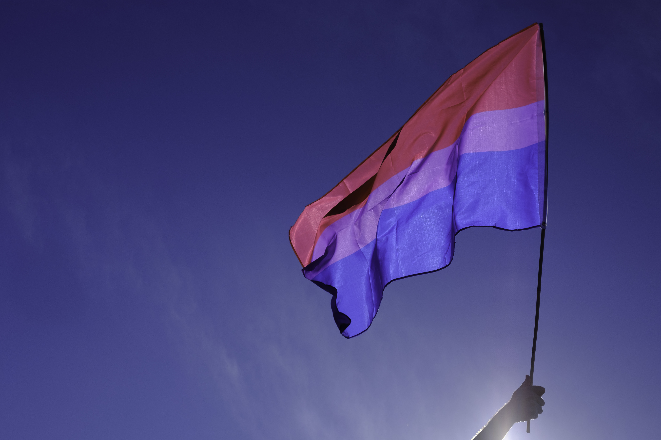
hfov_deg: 54.4
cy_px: 220
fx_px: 643
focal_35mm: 35
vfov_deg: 37.9
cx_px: 330
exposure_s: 1/1500
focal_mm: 23
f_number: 5.6
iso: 200
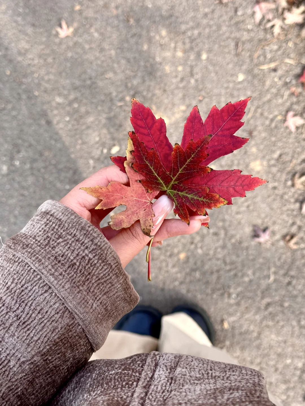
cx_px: 152
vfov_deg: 39.7
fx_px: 564
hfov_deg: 30.3
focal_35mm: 48
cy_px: 203
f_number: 1.78
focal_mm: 6.86
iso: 64
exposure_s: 1/740
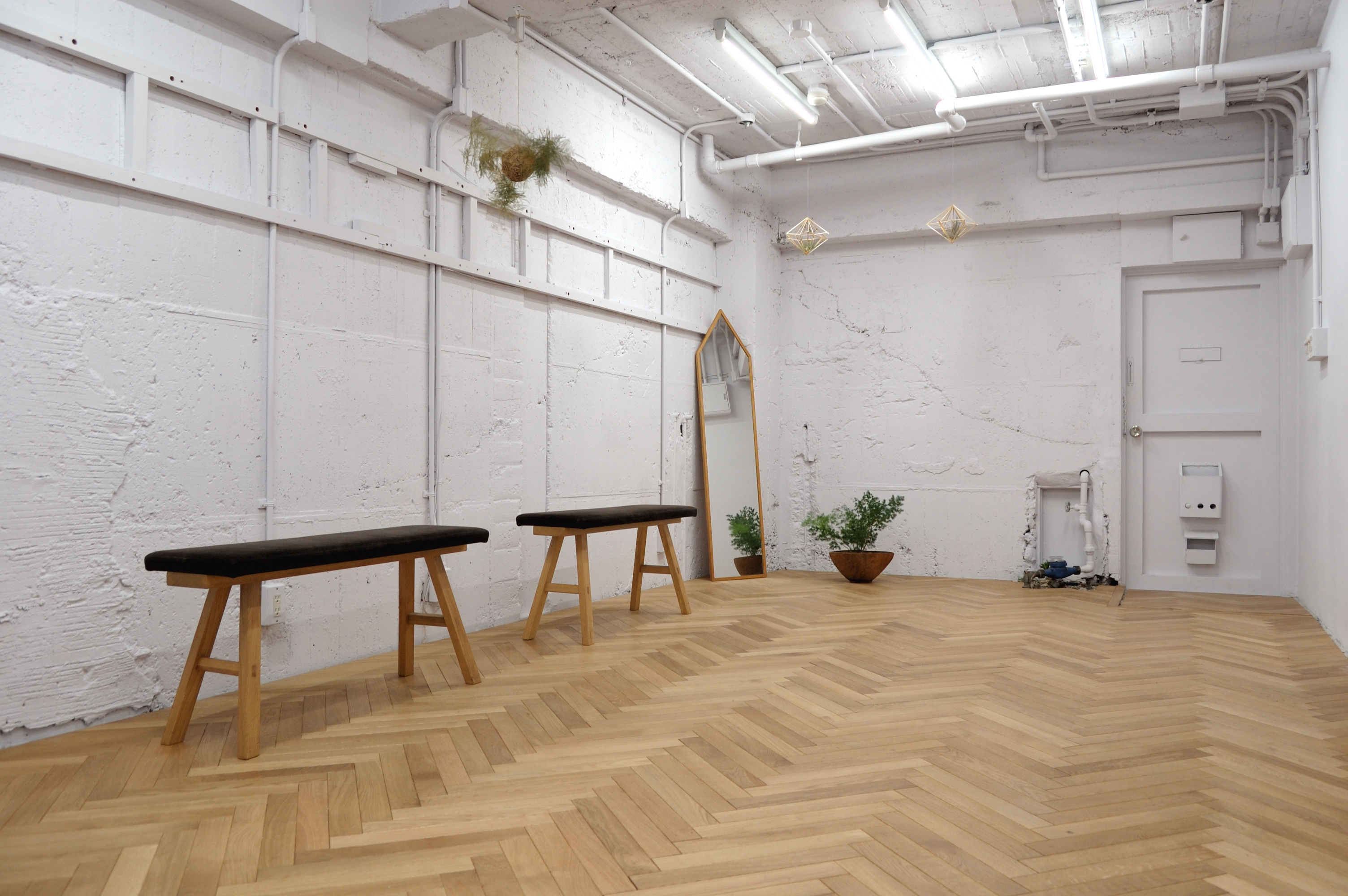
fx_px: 1010
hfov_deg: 67.4
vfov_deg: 47.8
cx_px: 674
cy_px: 448
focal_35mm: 27
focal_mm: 18
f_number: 5.6
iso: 200
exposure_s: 1/20
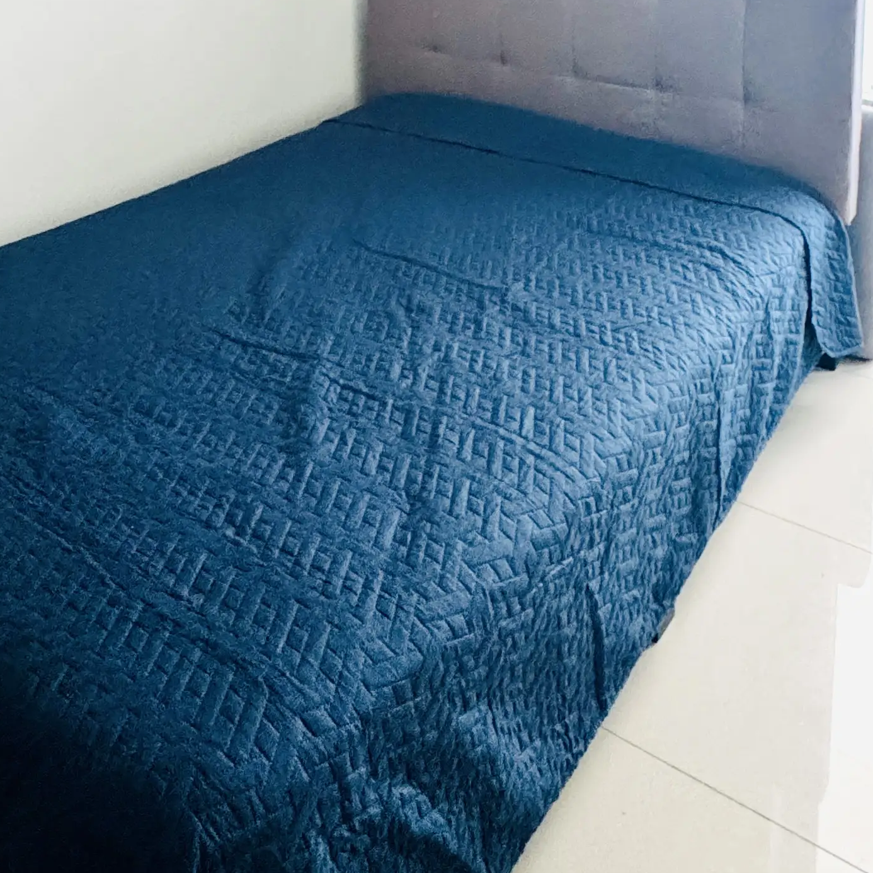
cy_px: -60
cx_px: 472
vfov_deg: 38.9
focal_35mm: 36
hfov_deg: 46.0
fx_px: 1027
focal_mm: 2.22
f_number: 2.2
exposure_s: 1/60
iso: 640
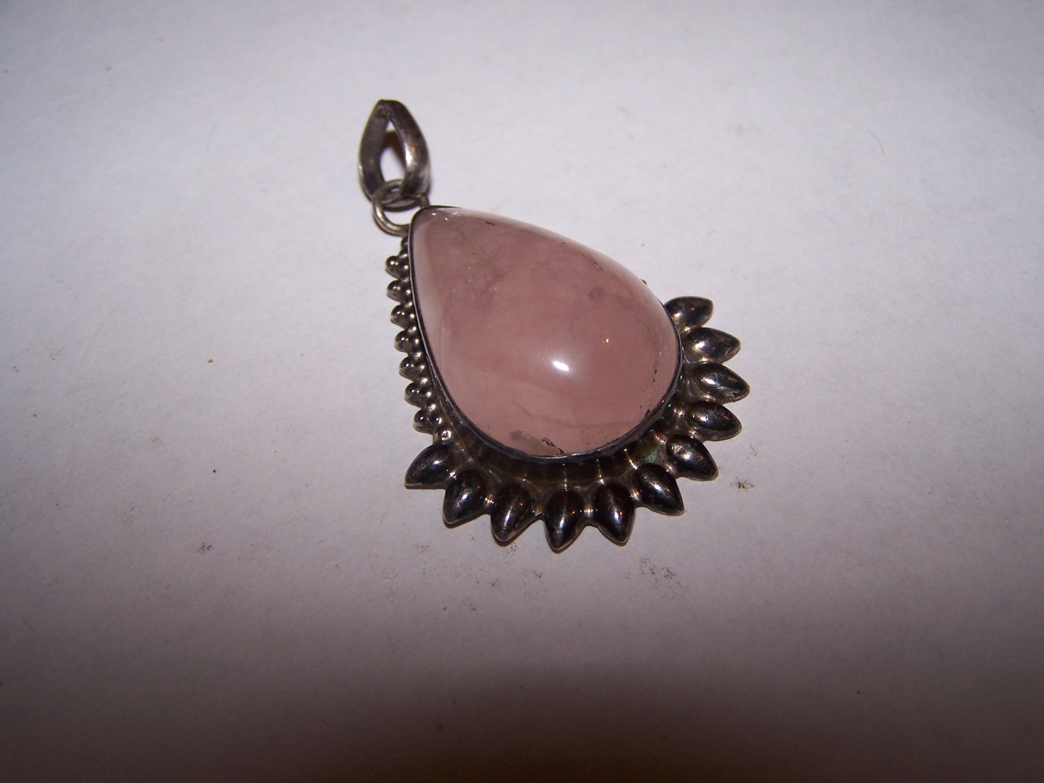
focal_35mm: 38
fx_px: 1146
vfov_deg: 37.7
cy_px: 392
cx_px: 522
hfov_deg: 49.0
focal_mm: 6.3
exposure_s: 1/60
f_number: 2.8
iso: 80
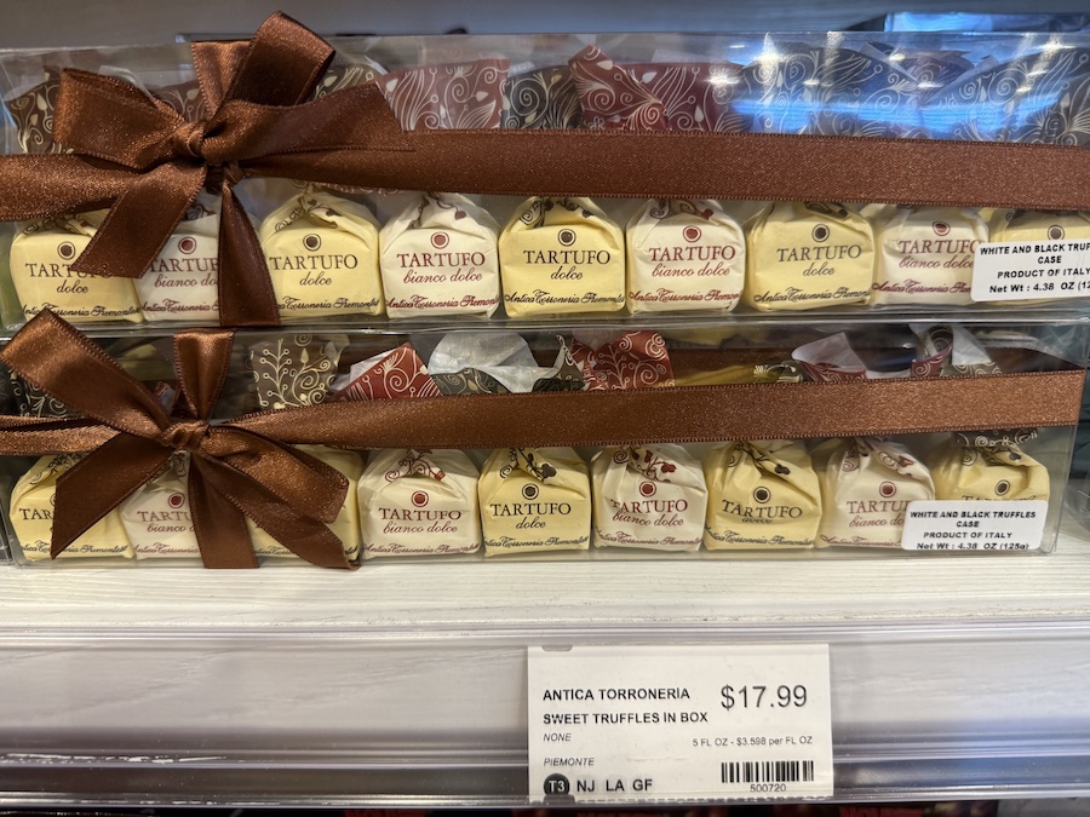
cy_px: 408
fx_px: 756
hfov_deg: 71.6
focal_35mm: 24
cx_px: 545
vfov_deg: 56.8
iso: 160
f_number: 1.78
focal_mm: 6.76
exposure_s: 1/60
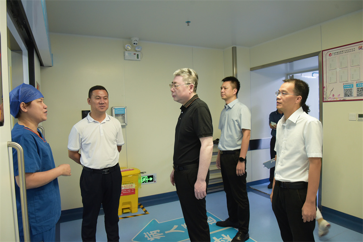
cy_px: 121
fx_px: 242
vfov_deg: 53.2
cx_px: 182
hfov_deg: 73.7
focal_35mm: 24
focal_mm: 24
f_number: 5
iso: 1600
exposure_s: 1/100
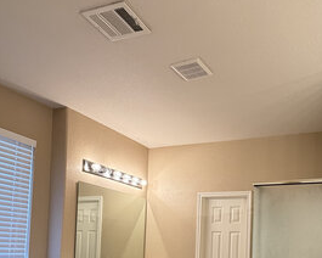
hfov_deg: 51.4
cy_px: 239
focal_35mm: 33
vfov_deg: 40.7
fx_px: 314
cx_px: 250
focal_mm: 2.22
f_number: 2.2
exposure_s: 1/60
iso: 320
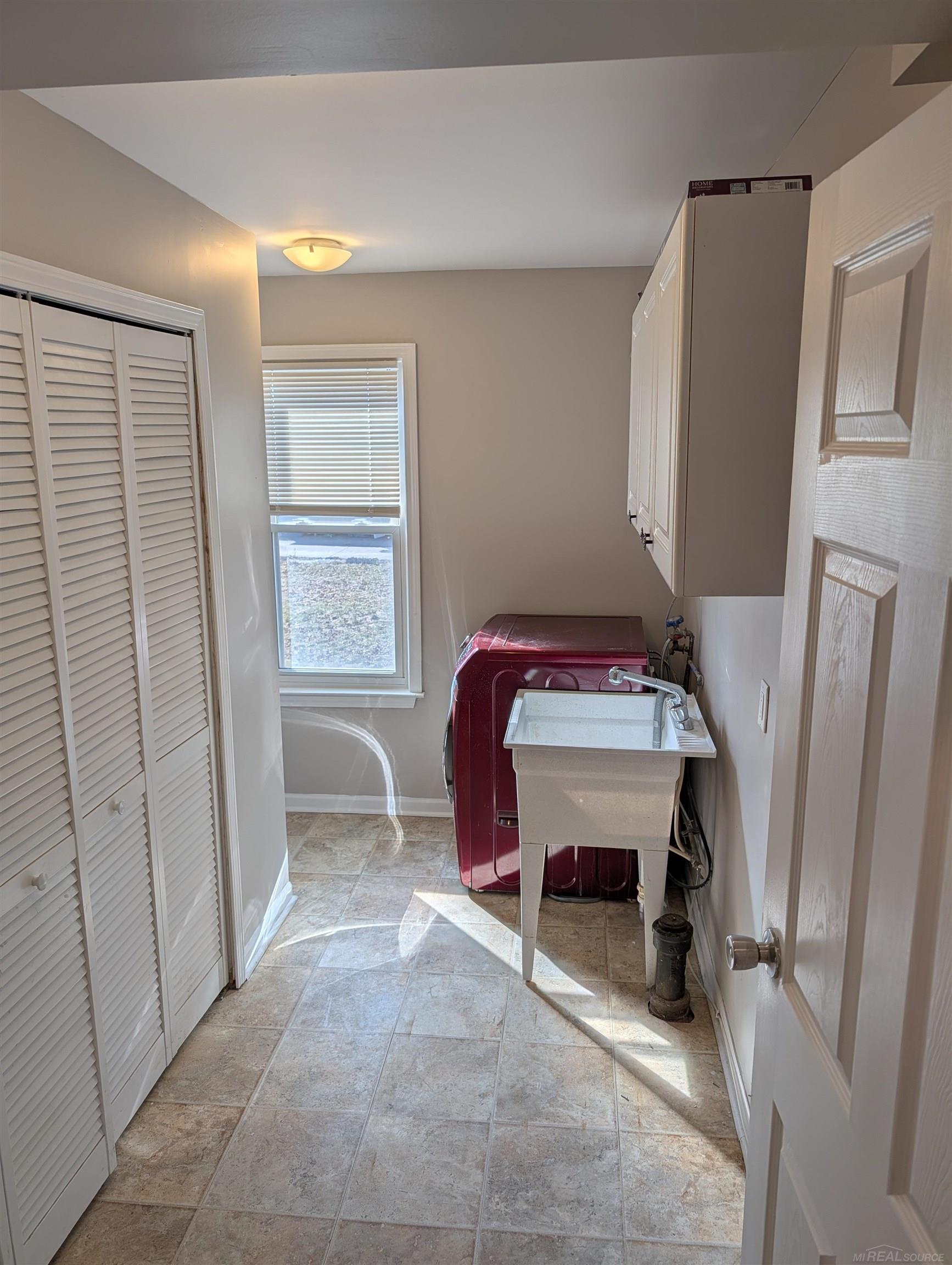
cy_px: 632
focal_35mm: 24
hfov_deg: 56.9
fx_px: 878
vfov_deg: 71.5
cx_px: 476
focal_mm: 6.9
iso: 19
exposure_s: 1/1835
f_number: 1.68
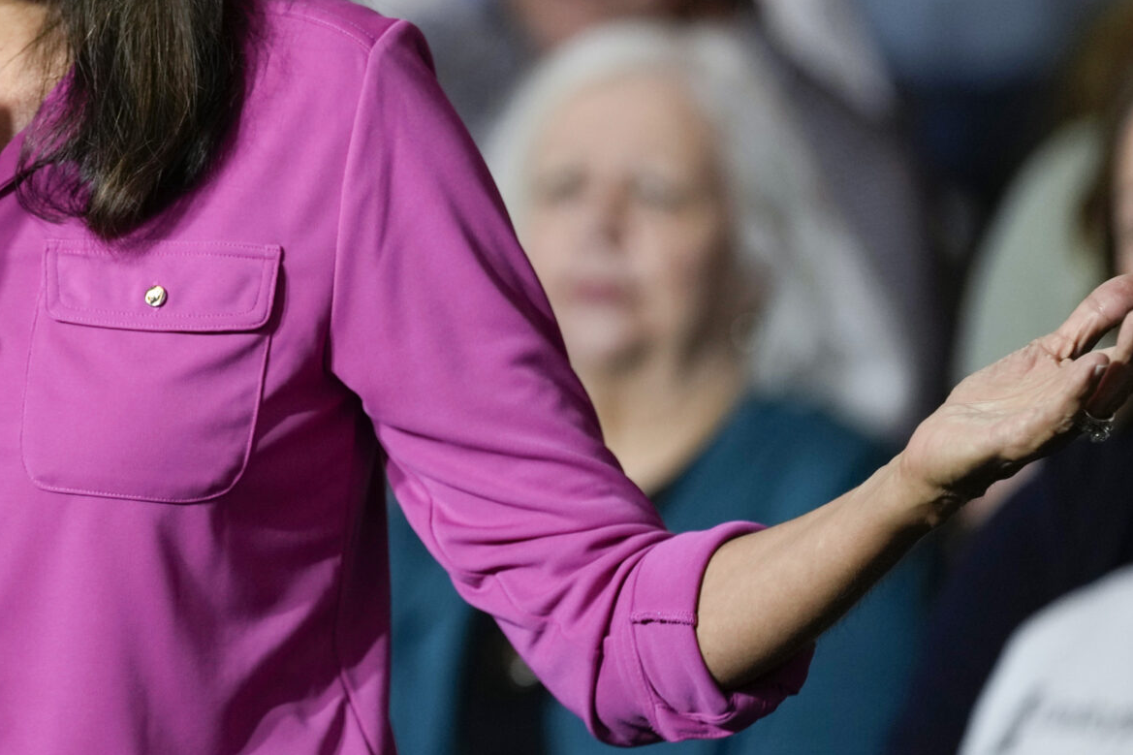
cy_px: 135
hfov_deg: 5.6
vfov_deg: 3.7
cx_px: 105
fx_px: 11579
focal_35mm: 368
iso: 1250
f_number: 2.8
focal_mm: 168
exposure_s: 1/500
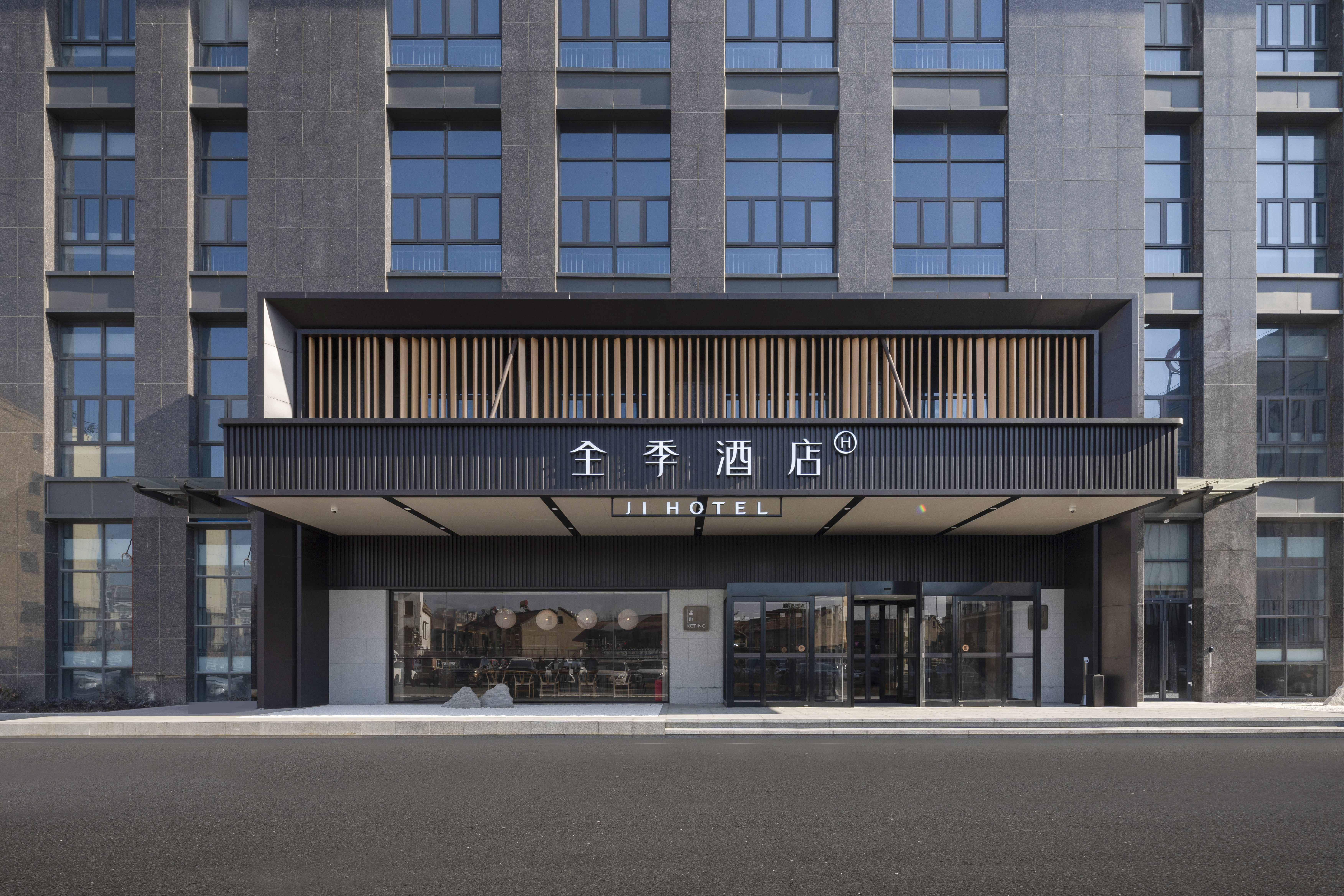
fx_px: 635
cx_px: 672
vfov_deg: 70.4
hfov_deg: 93.3
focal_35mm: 17
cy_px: 448
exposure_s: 1/250
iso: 320
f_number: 11
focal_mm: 17
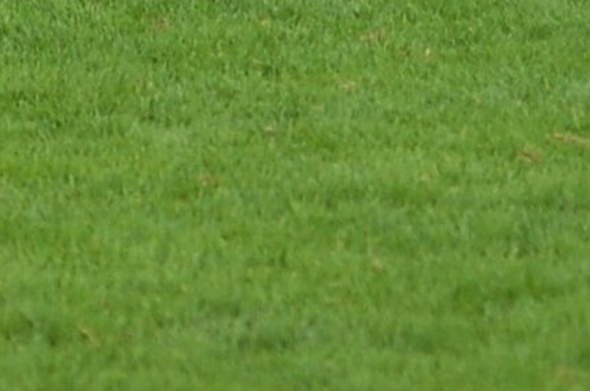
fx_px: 12016
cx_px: 124
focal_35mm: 735
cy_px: -361
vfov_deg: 1.9
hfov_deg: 2.8
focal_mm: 95
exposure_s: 1/1000
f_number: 4.2
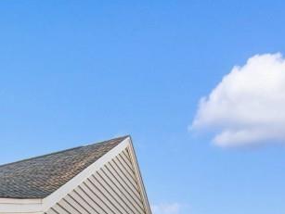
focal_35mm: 76
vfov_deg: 16.1
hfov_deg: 20.4
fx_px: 626
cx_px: -185
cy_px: 396
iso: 100
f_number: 5.6
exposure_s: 1/125
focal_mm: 10
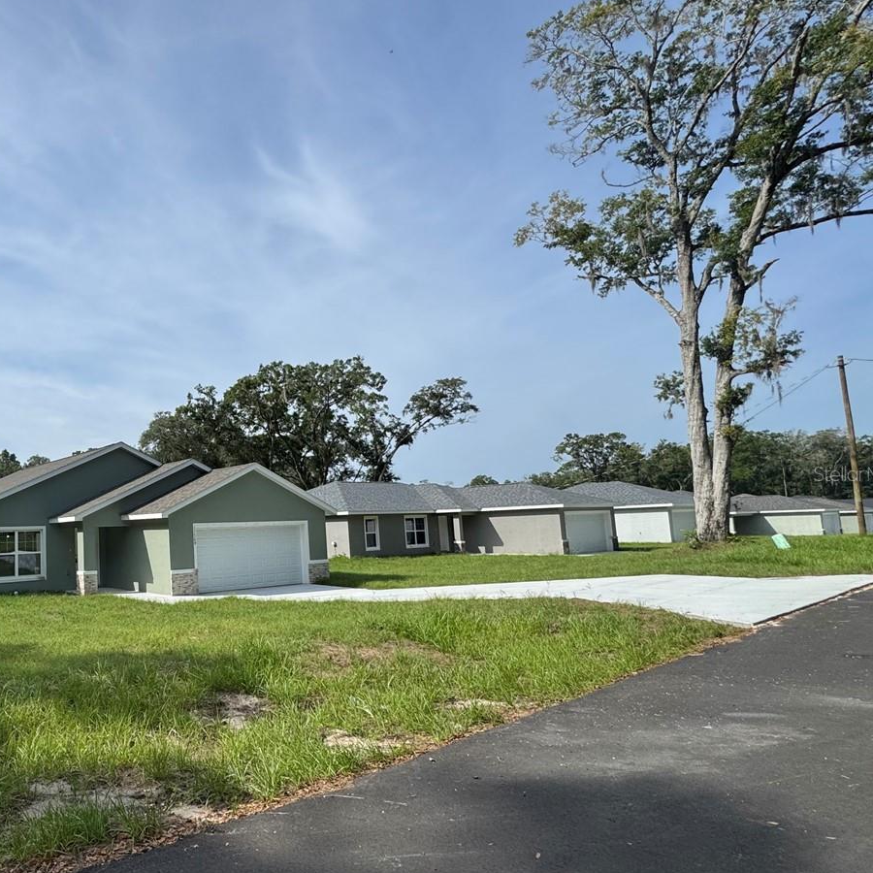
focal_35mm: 22
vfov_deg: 69.5
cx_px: 129
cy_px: 473
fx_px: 628
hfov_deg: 61.5
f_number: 2.2
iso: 50
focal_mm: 2.22
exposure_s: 1/2770
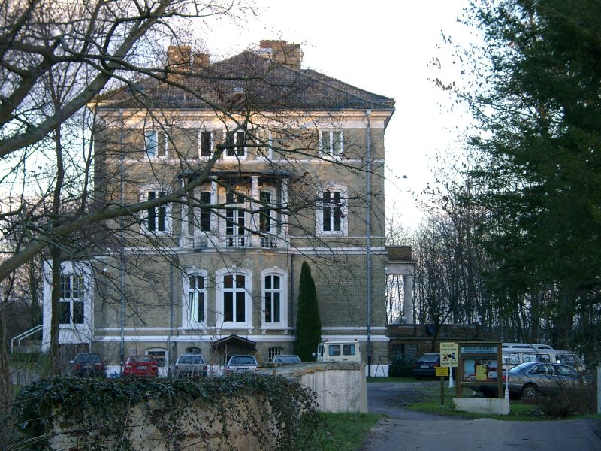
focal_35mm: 100
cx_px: 300
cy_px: 226
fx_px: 1736
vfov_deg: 14.8
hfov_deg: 19.6
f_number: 2
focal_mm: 20.74
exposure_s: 1/102
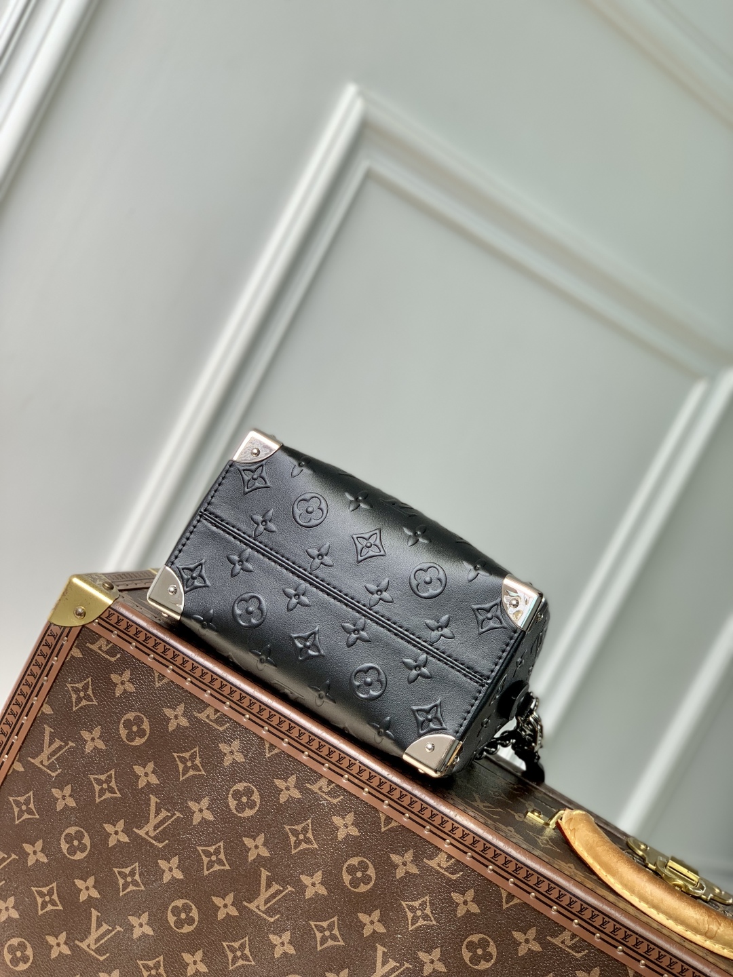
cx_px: 366
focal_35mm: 52
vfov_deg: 36.8
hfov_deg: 28.0
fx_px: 1468
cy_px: 488
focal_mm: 6
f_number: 2.4
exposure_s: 1/149
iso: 16
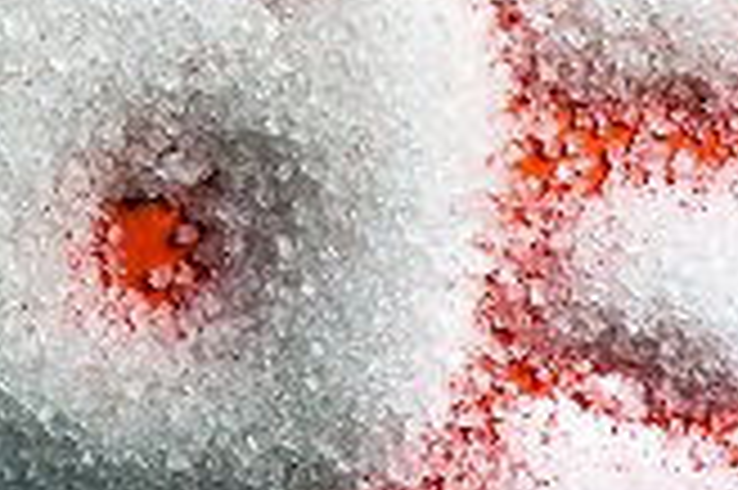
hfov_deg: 20.1
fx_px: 2027
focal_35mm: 99
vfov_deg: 13.7
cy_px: 112
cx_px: 36
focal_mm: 18
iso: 200
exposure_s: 1/400
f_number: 5
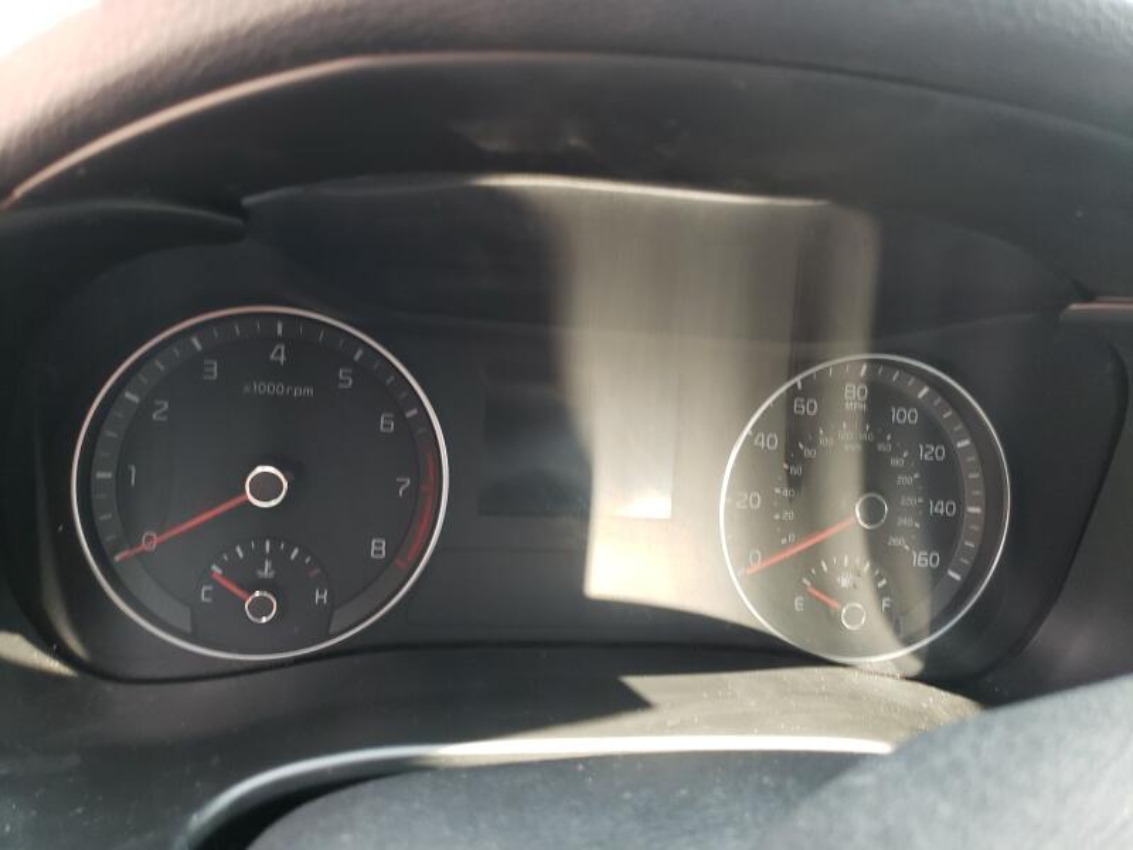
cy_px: 425
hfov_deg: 67.3
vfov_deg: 53.1
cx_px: 566
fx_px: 851
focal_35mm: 26
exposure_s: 1/60.2
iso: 98
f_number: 1.5
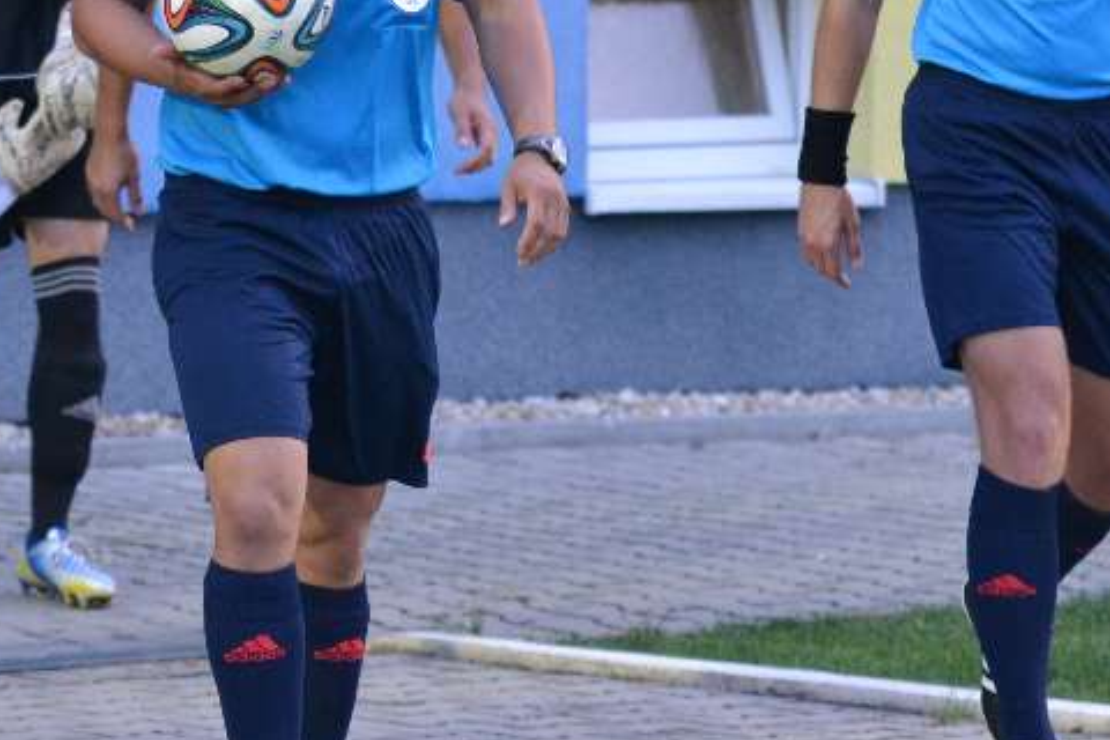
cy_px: 239
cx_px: 259
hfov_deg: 7.3
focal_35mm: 280
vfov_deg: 4.9
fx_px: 8633
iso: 1600
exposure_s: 1/400
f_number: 2.8
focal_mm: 70
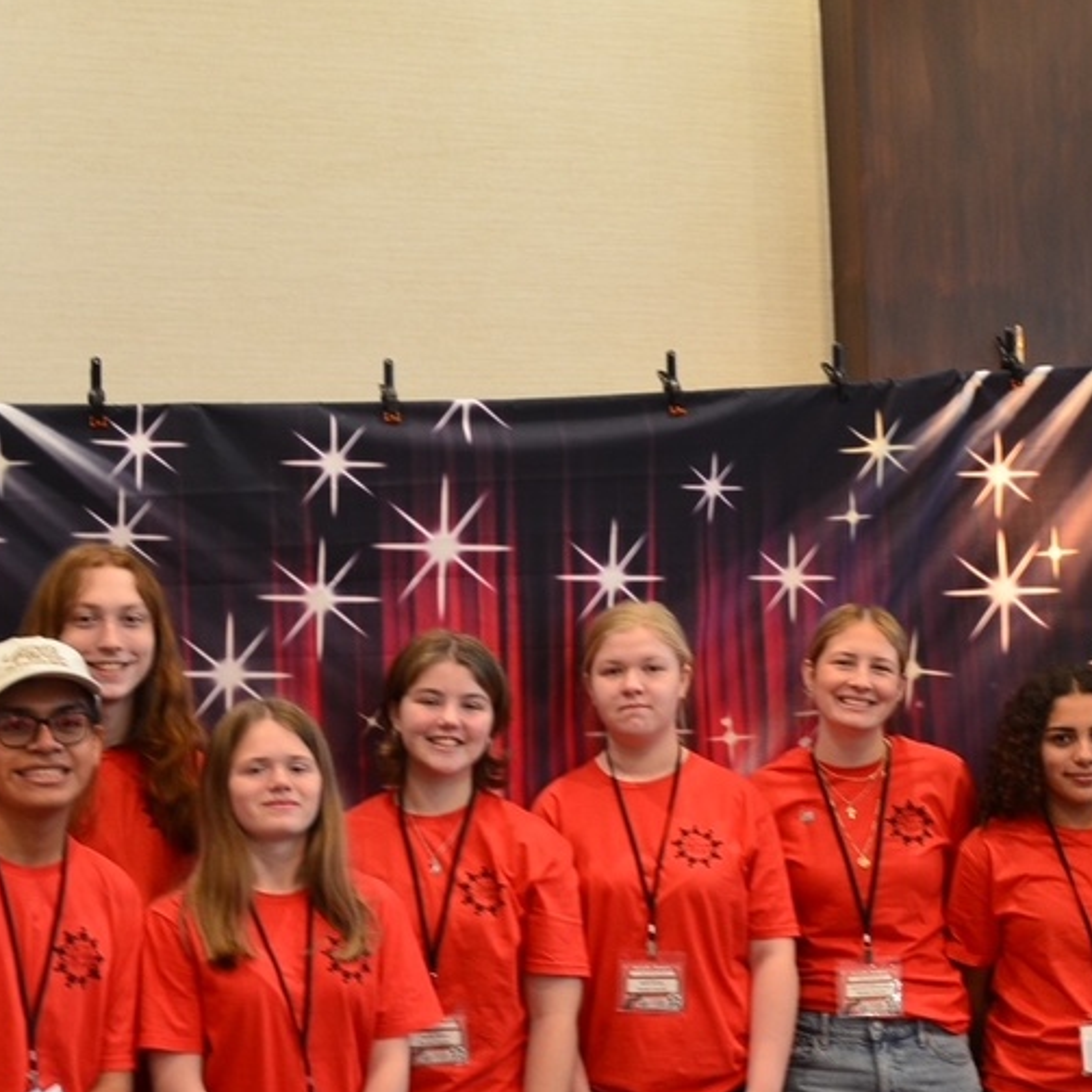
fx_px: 2034
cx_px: 560
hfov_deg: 30.0
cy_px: 688
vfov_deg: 29.9
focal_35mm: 57
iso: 800
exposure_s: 1/6
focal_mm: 22
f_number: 5.6
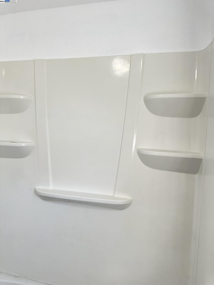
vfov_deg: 71.6
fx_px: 198
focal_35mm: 24
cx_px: 107
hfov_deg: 56.8
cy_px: 142
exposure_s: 1/120
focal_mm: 6.86
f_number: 1.78
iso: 64
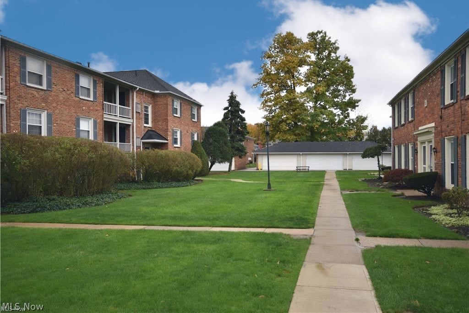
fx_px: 391
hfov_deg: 61.9
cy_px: 156
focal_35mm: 30
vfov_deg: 43.6
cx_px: 234
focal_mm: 20
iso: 110
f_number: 5.6
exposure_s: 1/200
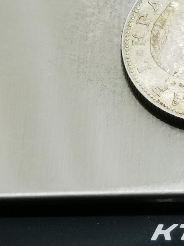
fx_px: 1517
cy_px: 43
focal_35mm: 214
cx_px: 223
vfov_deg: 9.2
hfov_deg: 6.9
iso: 100
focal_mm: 6.67
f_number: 1.9
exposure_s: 1/100
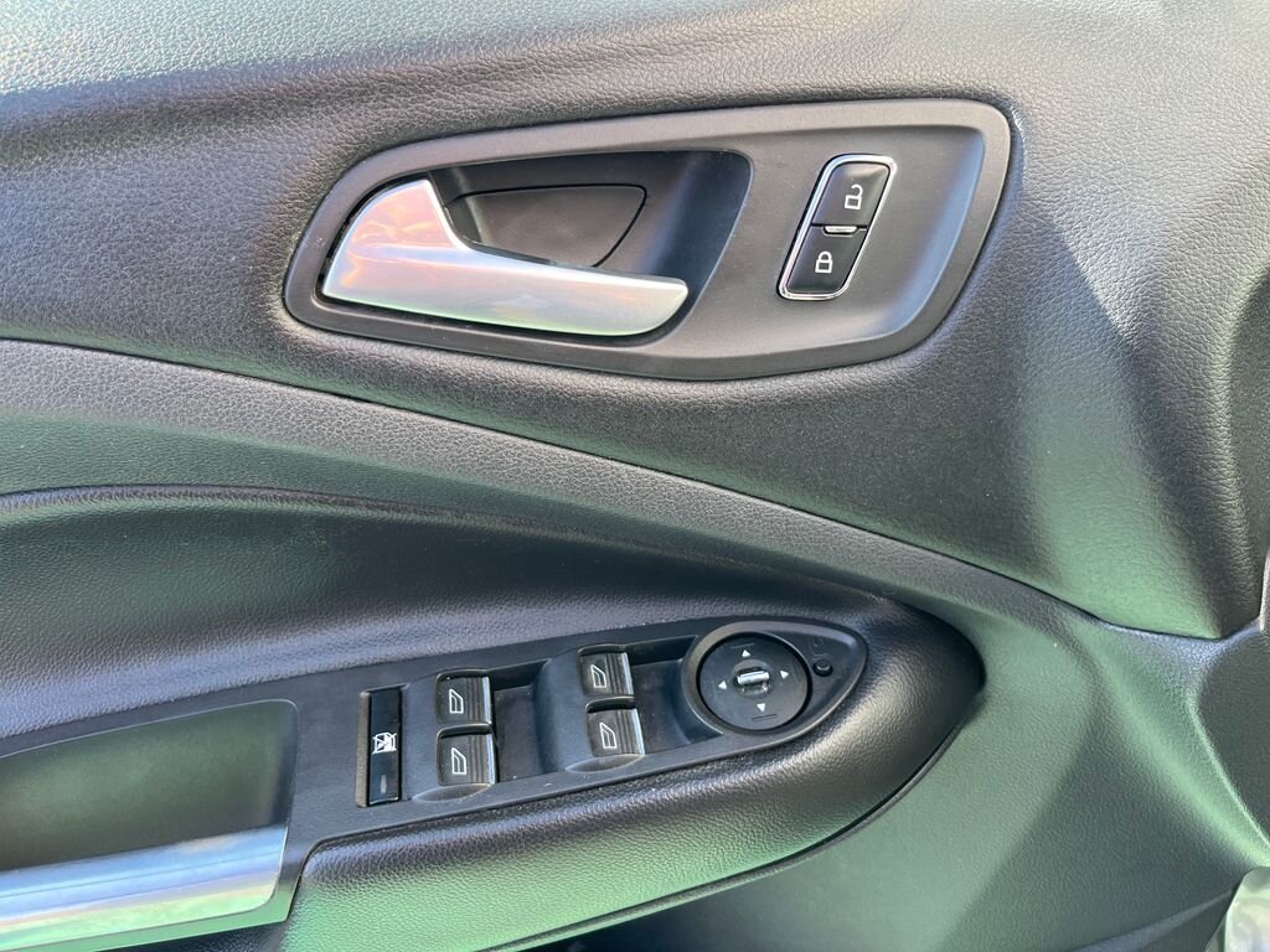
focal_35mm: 26
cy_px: 476
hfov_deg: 67.3
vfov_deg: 53.1
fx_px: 954
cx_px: 635
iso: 64
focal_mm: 5.1
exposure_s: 1/169
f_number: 1.6
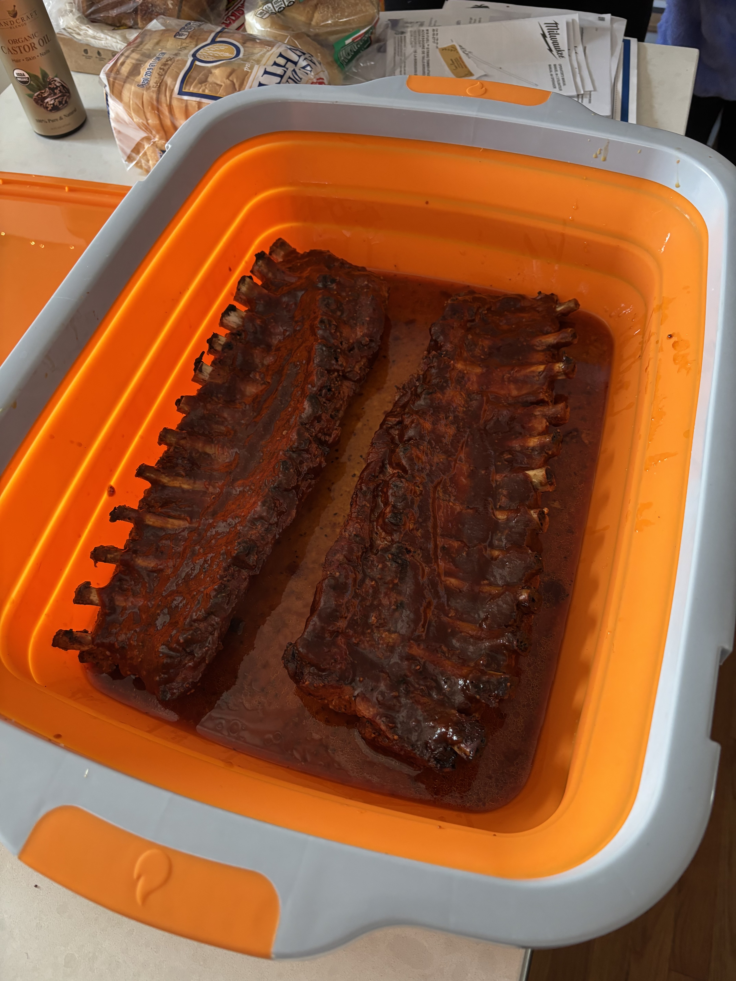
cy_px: 490
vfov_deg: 67.3
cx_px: 368
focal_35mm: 26
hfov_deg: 53.1
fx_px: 737
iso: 250
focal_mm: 5.96
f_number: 1.6
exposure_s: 1/60
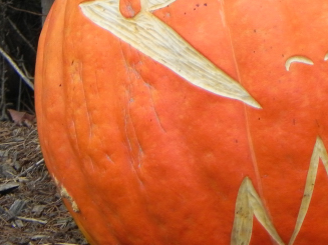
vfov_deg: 3.6
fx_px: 3883
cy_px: 72
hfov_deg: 4.8
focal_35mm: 410
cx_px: 238
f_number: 5.6
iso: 160
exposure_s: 1/220
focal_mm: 32.7
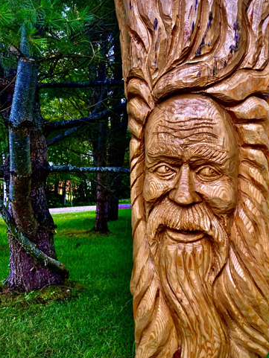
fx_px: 321
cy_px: 169
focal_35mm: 31
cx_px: 142
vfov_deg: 58.3
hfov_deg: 45.4
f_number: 1.8
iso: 80
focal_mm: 3.99
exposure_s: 1/86
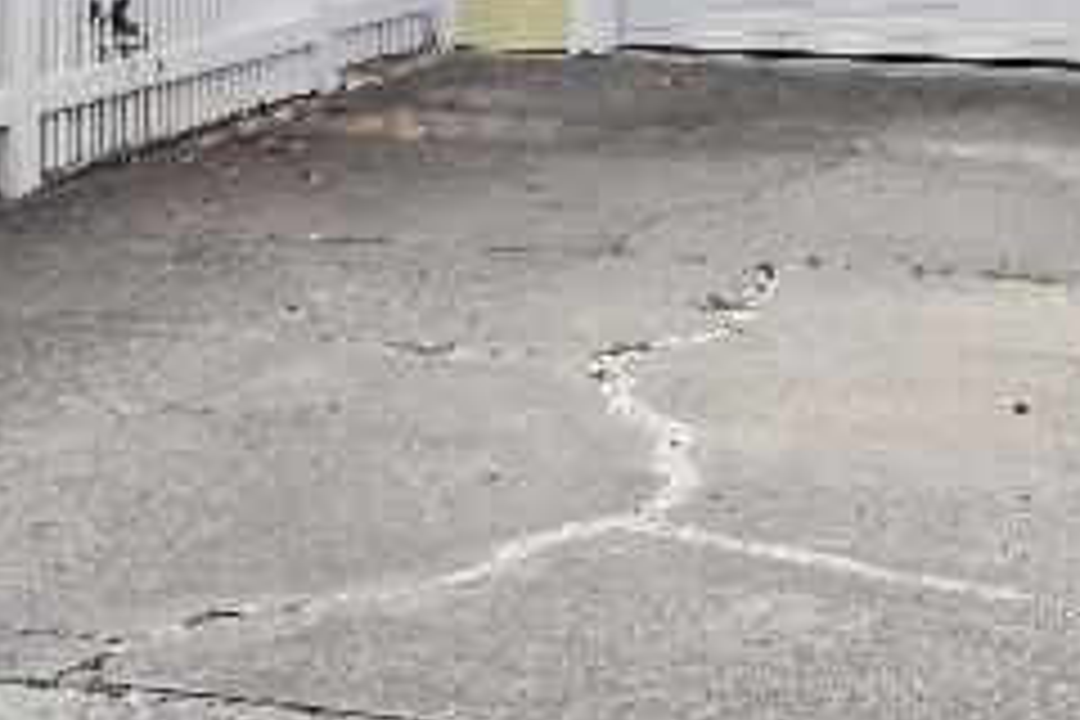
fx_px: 3930
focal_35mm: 131
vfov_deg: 10.1
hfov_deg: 15.1
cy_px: -398
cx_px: -238
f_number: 7.1
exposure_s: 1/200
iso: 100
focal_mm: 14
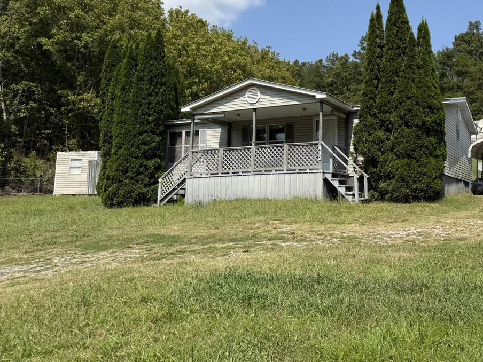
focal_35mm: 34
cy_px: 140
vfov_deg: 41.5
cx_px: 339
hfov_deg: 52.4
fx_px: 474
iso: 80
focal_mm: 6.76
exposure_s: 1/3953
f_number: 1.78
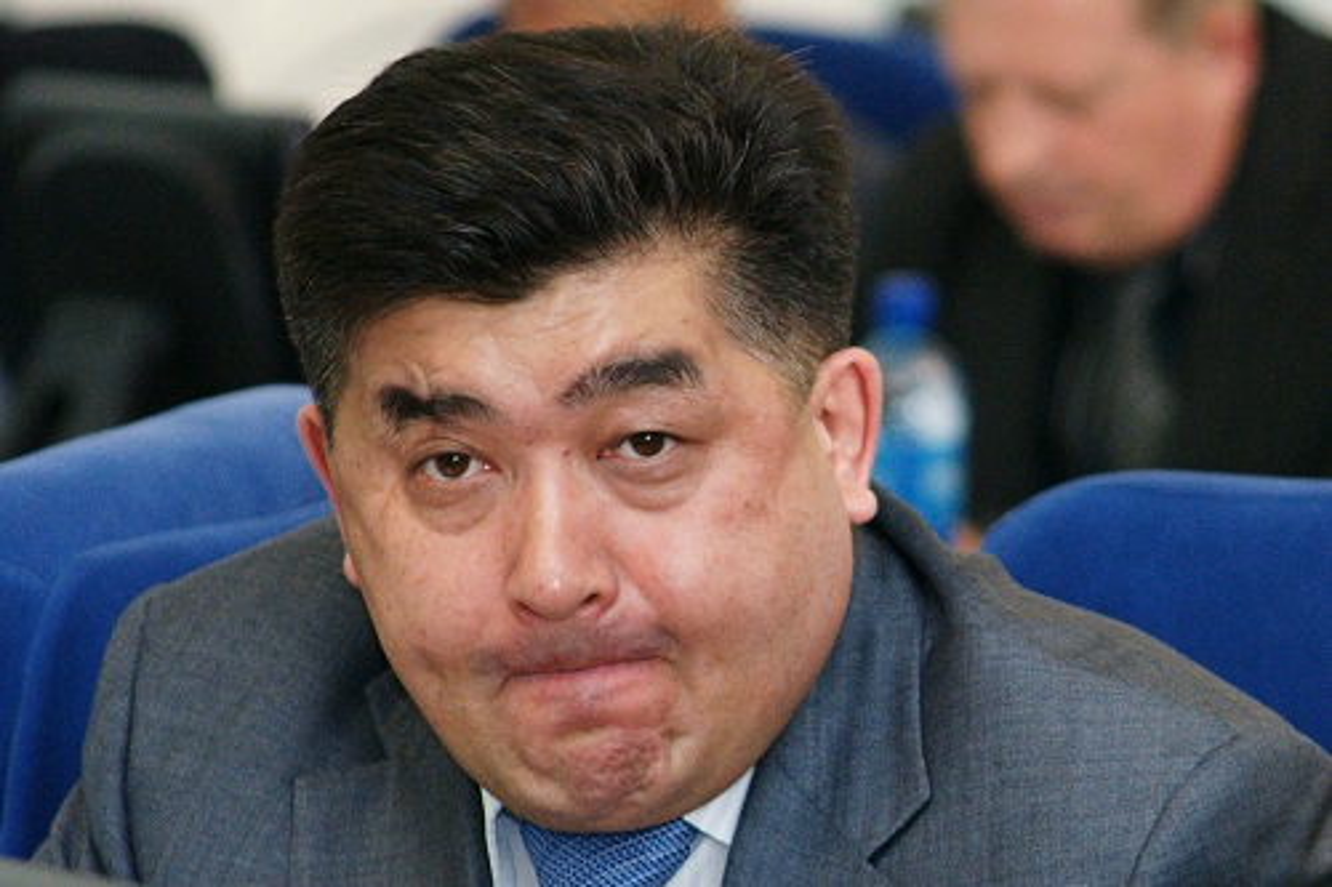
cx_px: 666
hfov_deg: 9.8
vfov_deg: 6.5
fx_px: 7767
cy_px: 444
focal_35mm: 210
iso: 1600
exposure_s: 1/80
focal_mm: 140
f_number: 4.5
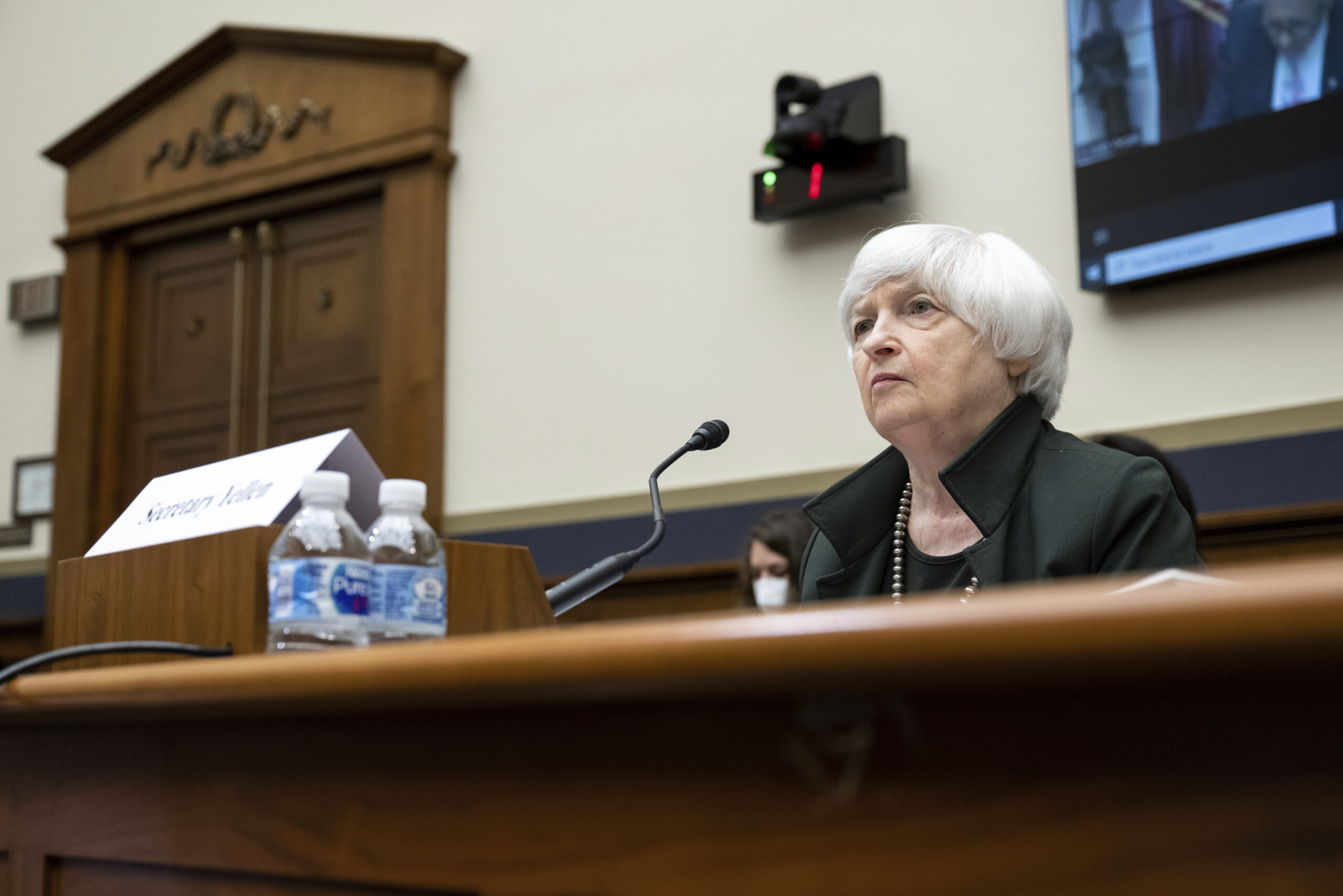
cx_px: 672
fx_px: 1753
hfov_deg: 41.9
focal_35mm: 47
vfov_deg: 28.7
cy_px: 448
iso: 3200
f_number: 4
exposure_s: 1/400
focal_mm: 47
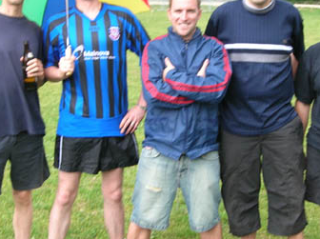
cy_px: 104
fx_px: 775
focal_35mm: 84
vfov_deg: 17.5
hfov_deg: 23.3
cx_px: 199
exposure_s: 1/46.8
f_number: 2.9
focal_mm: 7.8
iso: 50
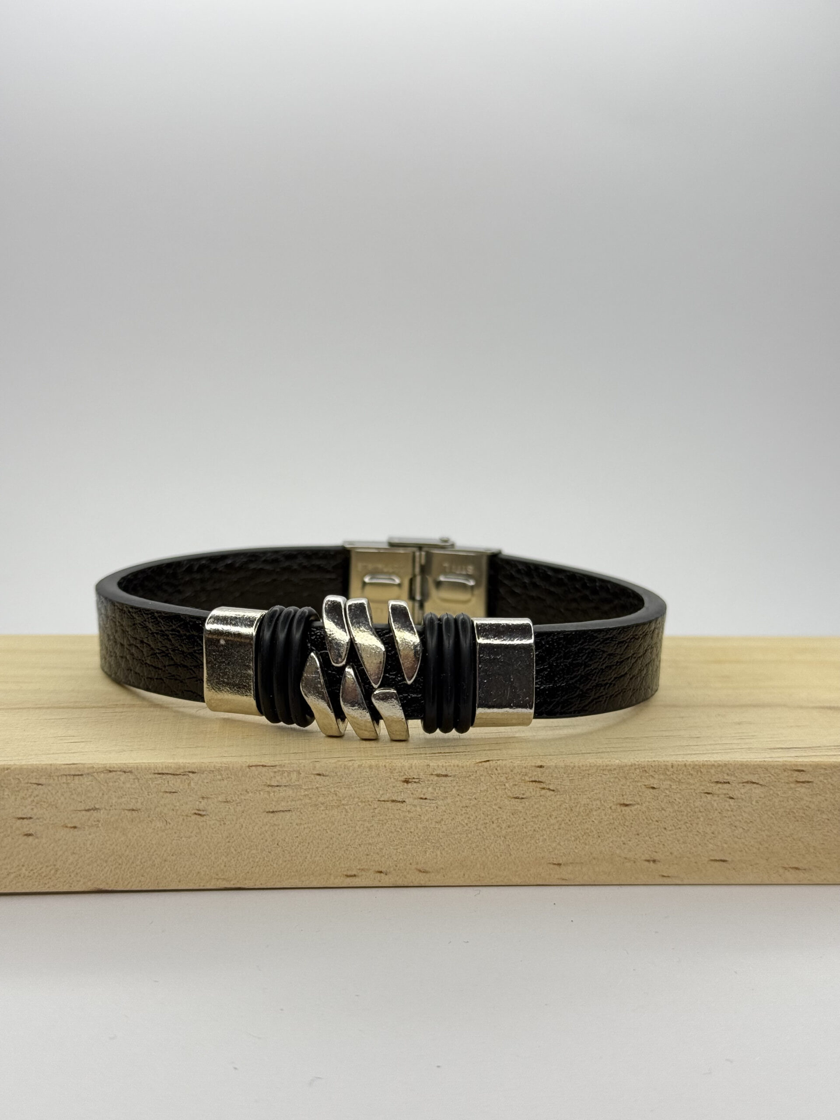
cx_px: 420
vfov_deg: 39.7
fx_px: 1553
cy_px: 560
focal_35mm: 48
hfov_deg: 30.3
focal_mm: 6.76
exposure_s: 1/110
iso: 100
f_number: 1.78
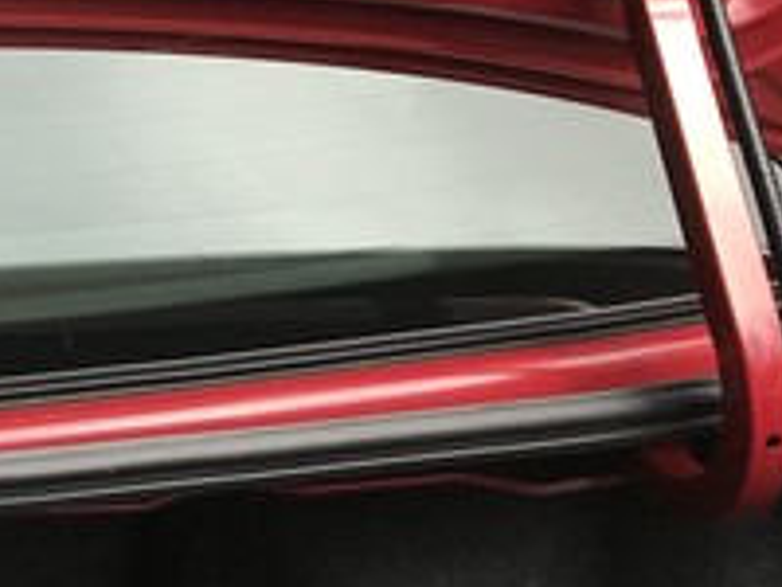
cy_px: -481
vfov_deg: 12.1
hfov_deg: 15.6
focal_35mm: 112
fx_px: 2530
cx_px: -516
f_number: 1.8
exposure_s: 1/319
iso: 20
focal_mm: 3.99
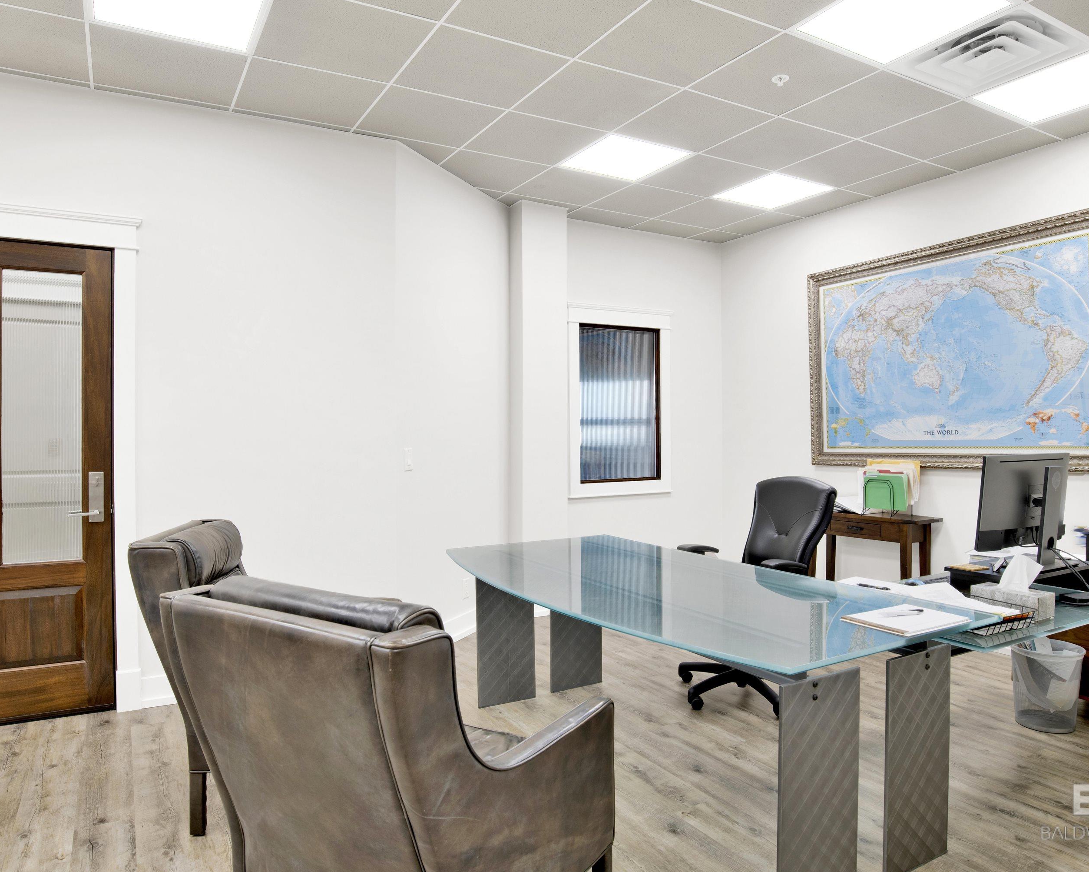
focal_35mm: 23
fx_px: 741
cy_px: 431
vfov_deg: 60.9
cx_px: 545
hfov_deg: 72.6
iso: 200
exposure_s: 1/50
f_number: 11
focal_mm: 20
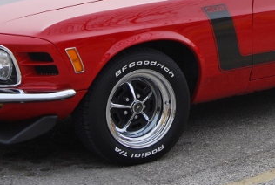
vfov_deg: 10.5
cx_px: 193
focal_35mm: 129
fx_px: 987
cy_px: -33
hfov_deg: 15.8
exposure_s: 1/320
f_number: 9
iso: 200
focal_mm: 34
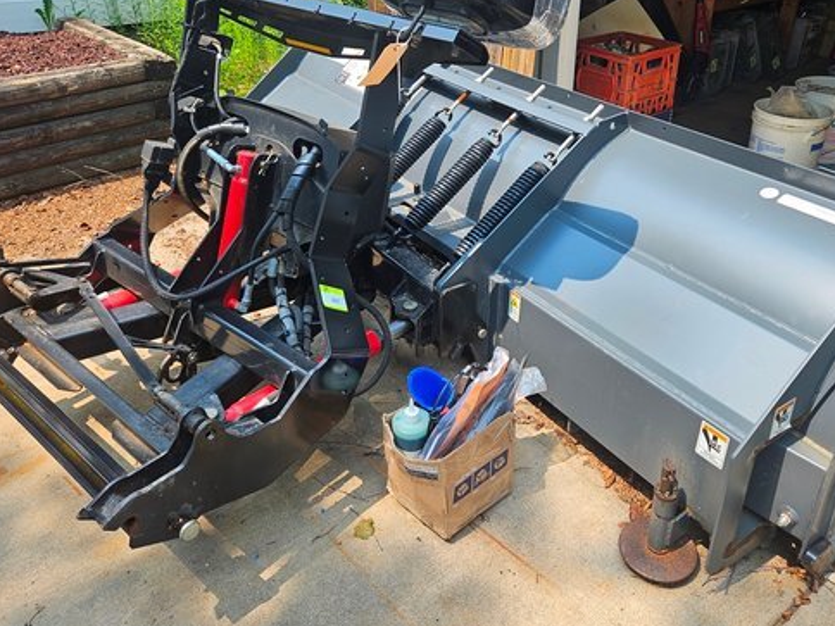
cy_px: 246
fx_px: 724
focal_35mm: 30
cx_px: 472
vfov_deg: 46.5
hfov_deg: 59.8
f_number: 1.8
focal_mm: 5.4
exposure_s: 1/657
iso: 25
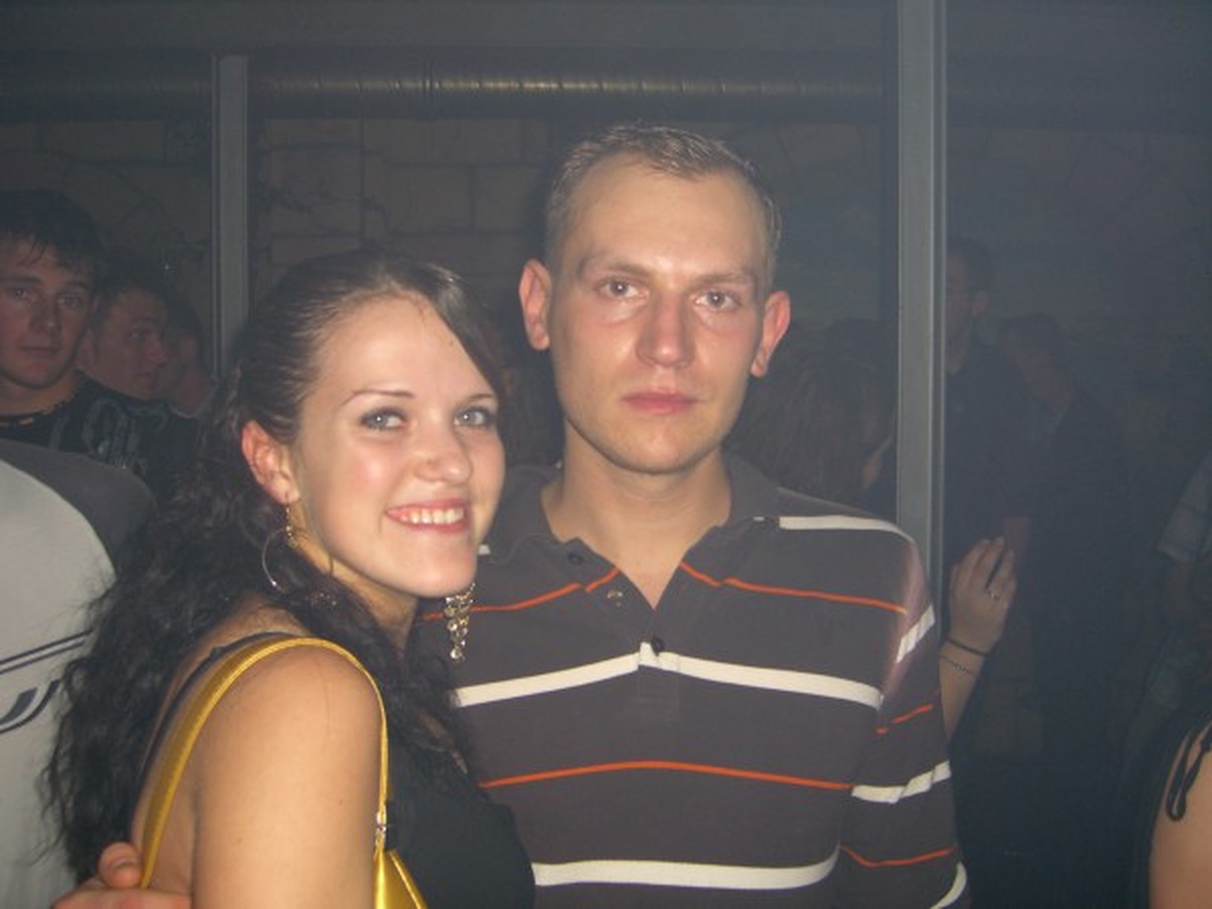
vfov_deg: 37.7
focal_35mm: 38
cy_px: 454
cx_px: 606
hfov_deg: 49.0
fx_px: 1330
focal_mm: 7.9
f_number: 2.8
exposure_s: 1/60
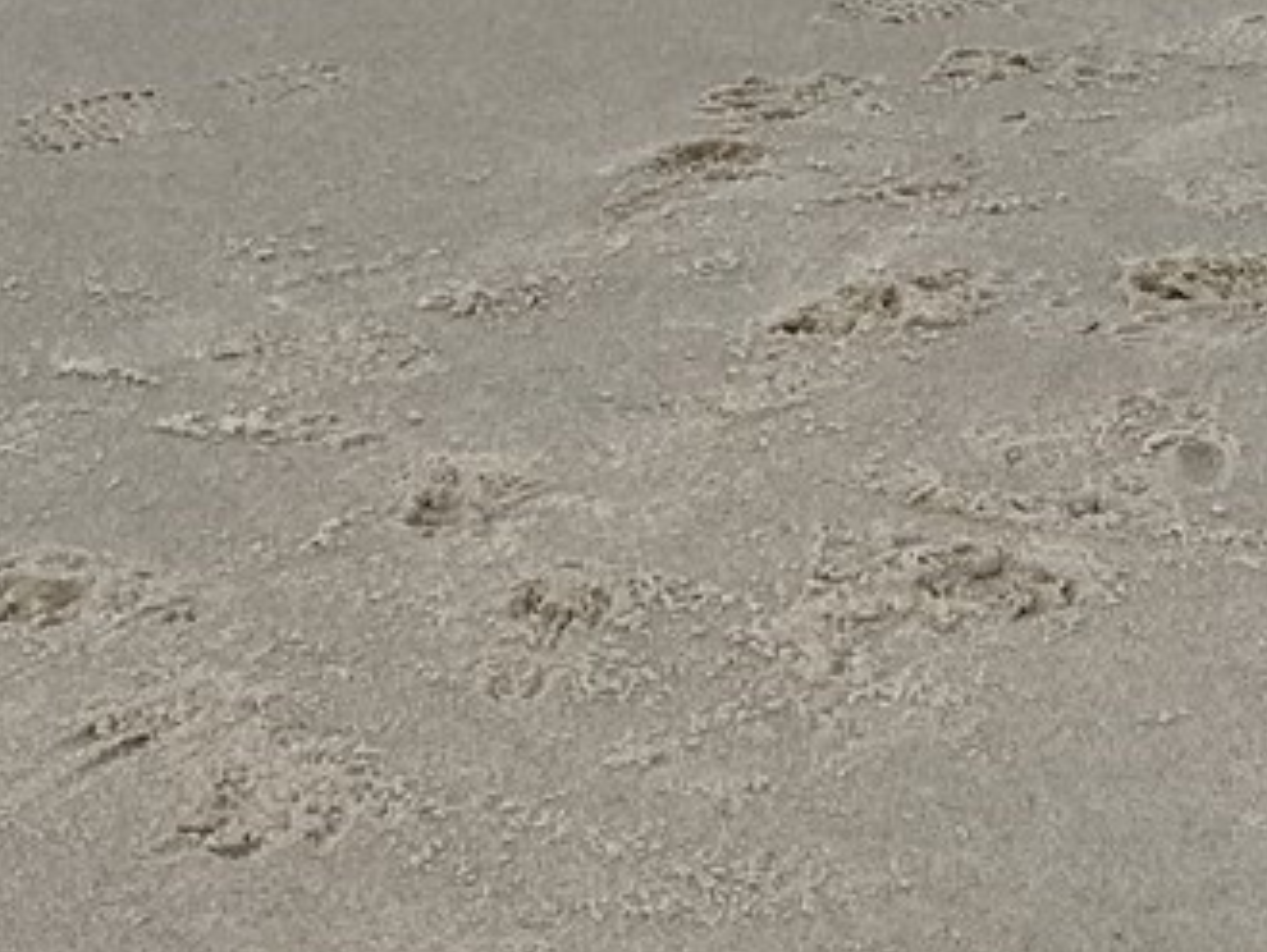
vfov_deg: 11.8
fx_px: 4432
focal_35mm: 121
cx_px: 1029
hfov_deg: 16.1
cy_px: -411
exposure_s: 1/3135
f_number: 1.8
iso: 32
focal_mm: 4.25
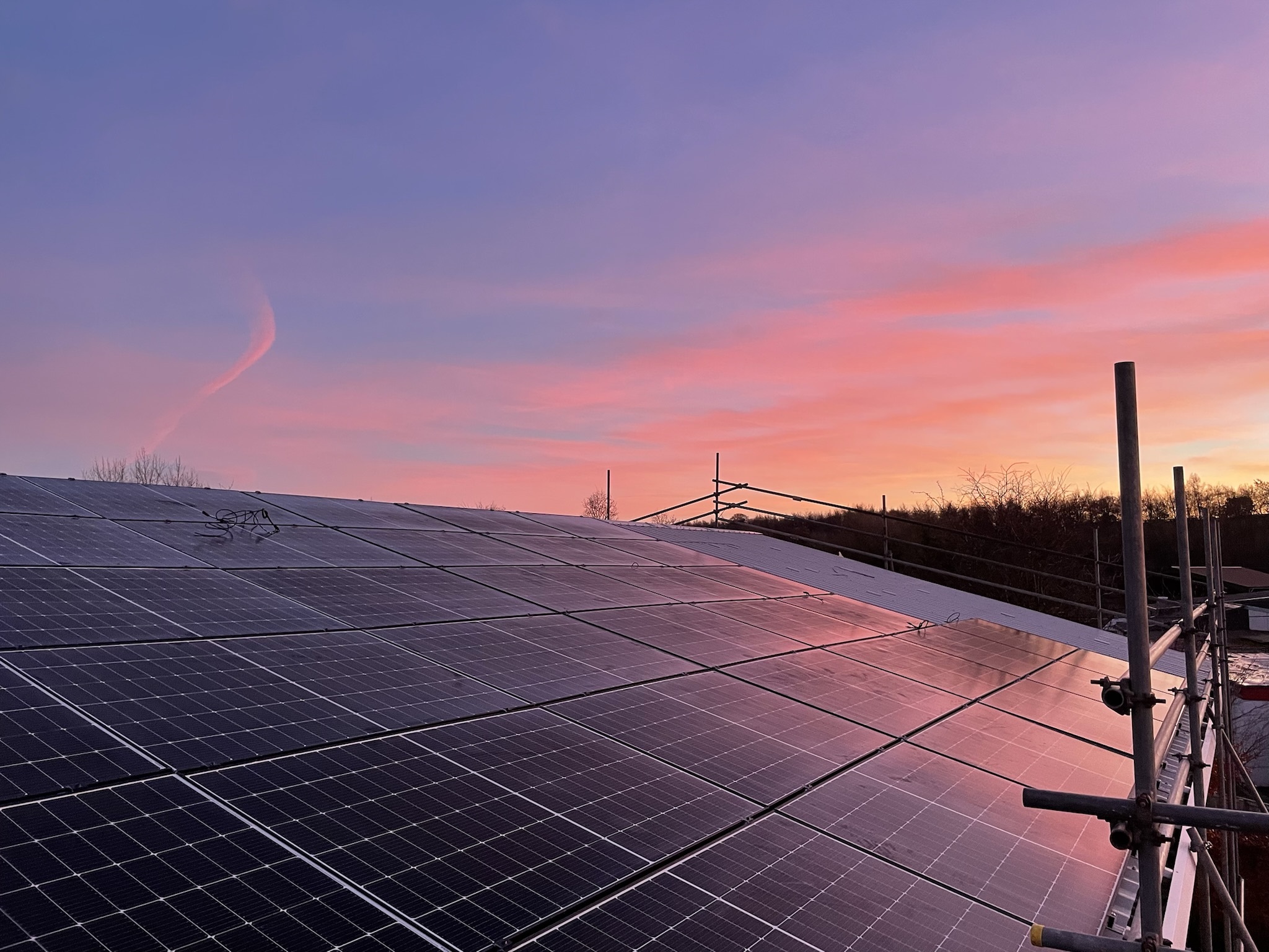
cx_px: 634
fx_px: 953
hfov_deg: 67.3
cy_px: 476
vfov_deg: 53.1
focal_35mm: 26
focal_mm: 4.2
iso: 200
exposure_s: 1/60
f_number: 1.6
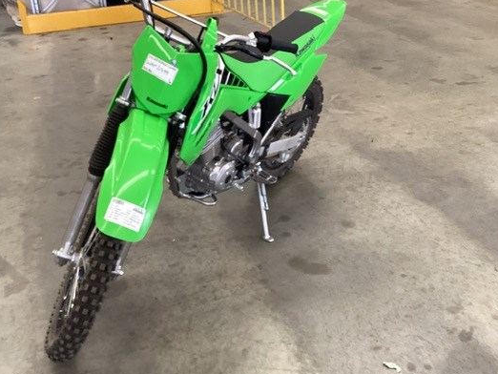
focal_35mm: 38
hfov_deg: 48.8
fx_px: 547
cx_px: 211
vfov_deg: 37.7
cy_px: 166
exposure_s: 1/60
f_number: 2.4
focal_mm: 3.3
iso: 125
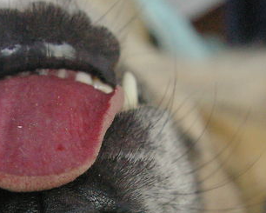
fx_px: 987
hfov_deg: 15.3
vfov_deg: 12.2
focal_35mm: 125
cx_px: 72
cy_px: 200
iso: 3200
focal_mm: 31
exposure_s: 1/90
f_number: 6.7
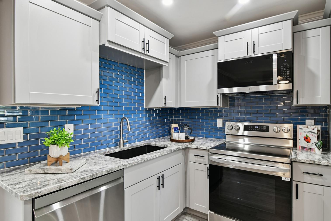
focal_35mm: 19
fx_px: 175
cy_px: 110
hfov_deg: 86.9
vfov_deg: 64.6
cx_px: 168
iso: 100
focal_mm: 12
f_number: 7.1
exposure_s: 1/1.25
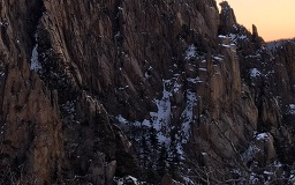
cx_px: 30
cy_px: 17
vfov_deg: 16.7
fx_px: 619
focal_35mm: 77
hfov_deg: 25.9
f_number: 2.2
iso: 25
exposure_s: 1/40
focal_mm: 4.15
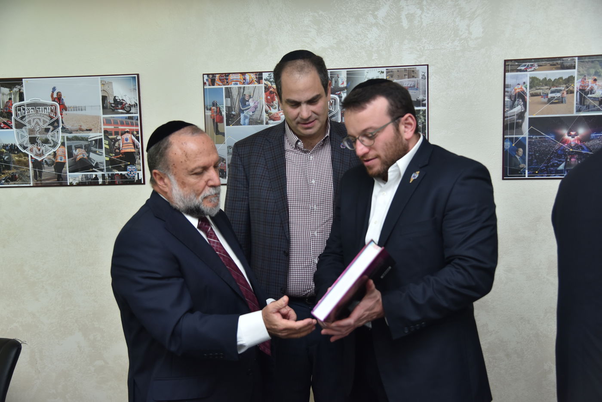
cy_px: 201
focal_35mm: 40
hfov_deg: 48.4
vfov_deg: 33.4
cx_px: 301
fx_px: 669
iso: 500
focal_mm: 40
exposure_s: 1/200
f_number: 4
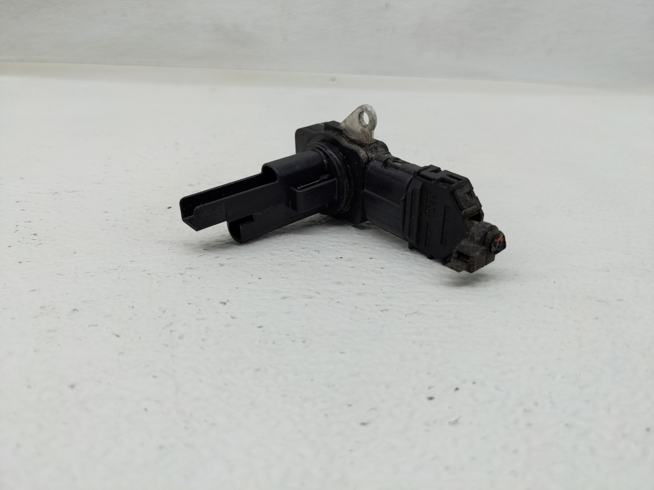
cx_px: 327
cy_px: 245
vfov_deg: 54.9
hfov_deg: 69.4
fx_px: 472
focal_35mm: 25
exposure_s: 1/120
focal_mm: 4.38
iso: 72
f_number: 1.73
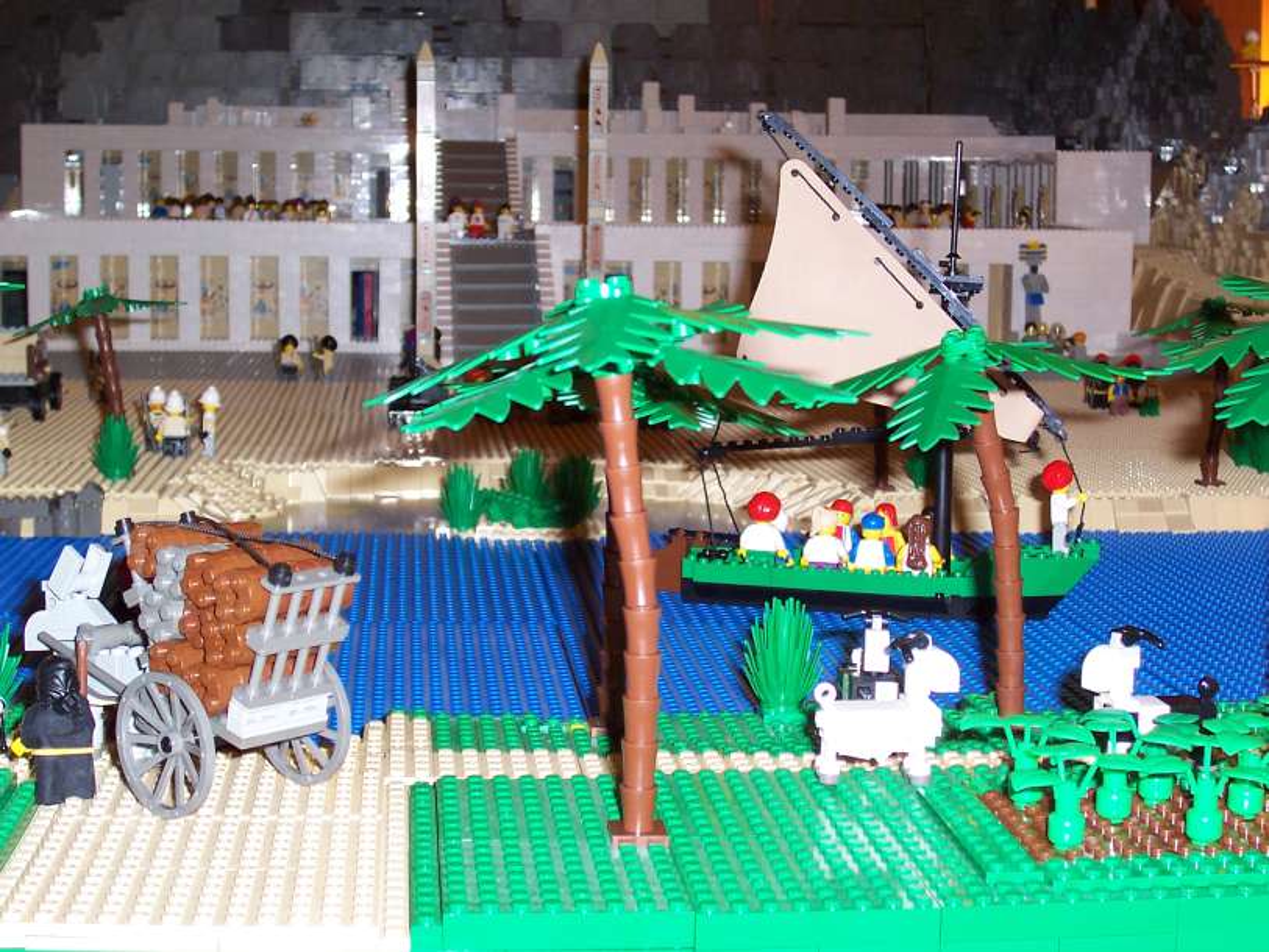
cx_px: 634
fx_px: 2090
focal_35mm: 57
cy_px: 476
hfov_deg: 33.8
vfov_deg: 25.7
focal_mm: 8.6
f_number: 3.4
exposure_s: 1/60
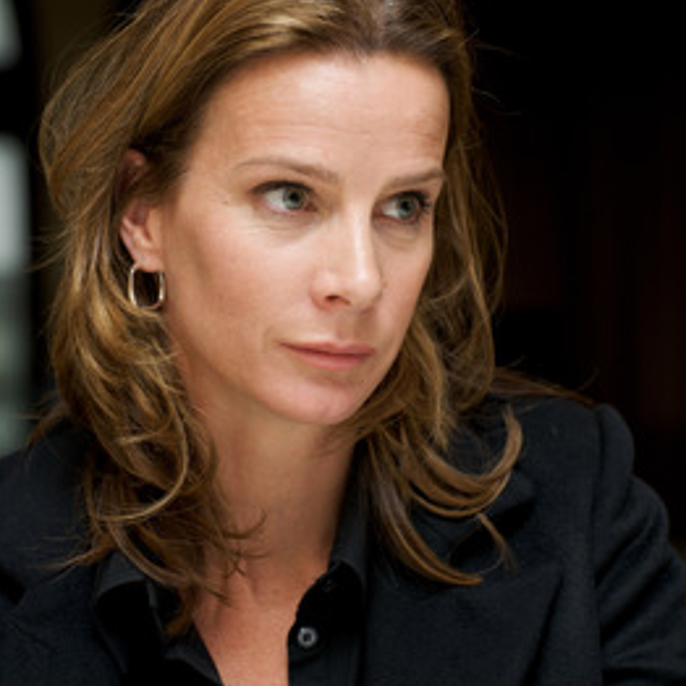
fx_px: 2847
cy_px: 359
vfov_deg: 13.7
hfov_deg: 13.7
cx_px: 344
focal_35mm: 127
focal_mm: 98
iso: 400
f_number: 6.3
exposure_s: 1/80
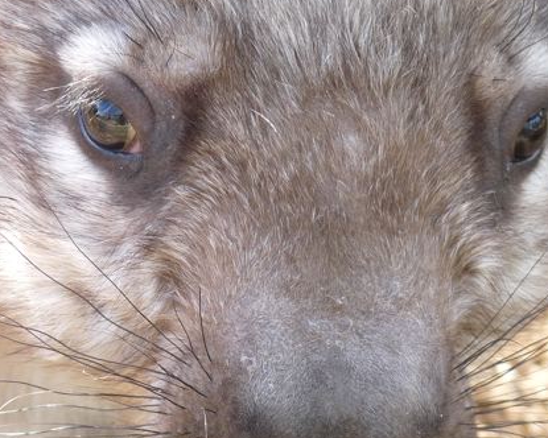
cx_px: 228
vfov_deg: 2.9
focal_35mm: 536
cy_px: 235
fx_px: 8693
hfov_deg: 3.6
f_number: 3.7
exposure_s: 1/80
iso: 100
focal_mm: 44.7
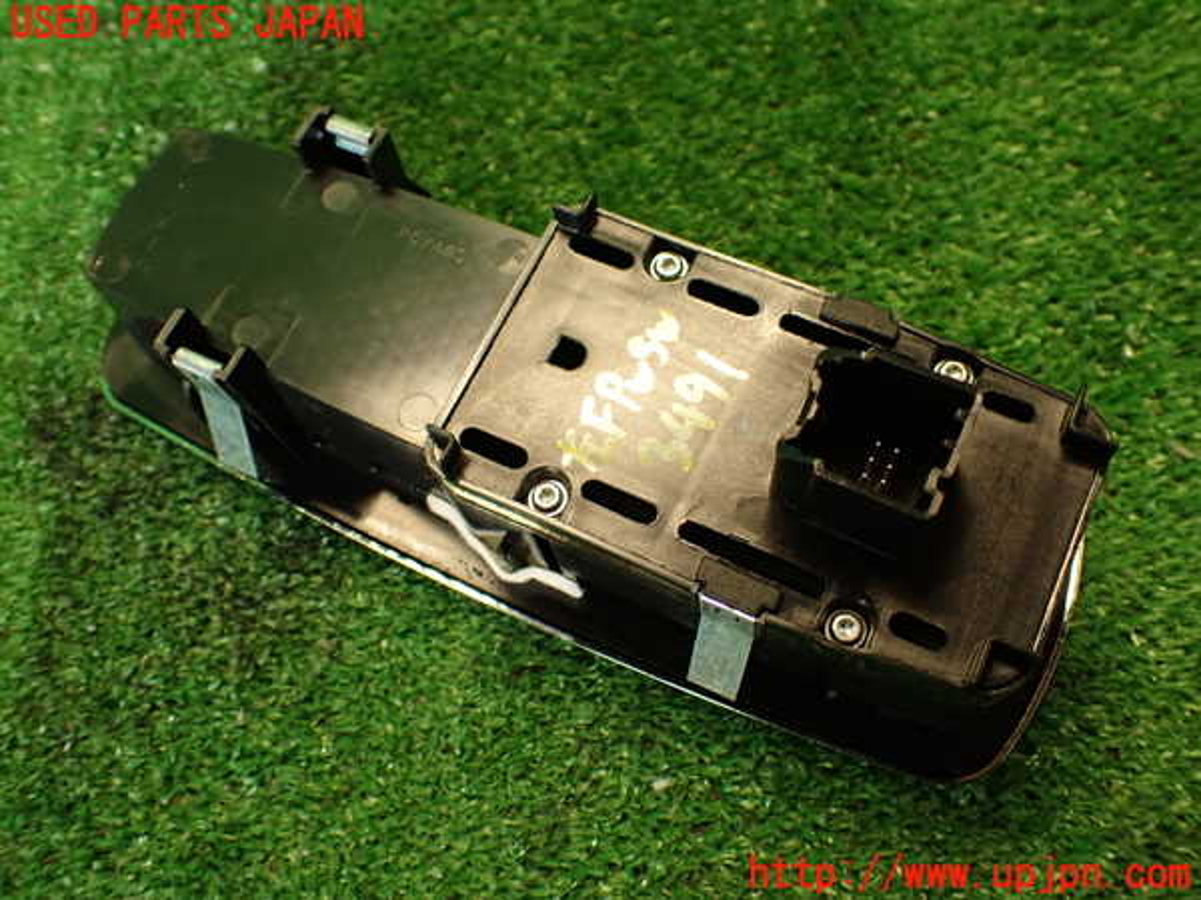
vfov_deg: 44.2
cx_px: 600
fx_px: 1110
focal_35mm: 32
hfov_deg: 56.8
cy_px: 450
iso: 200
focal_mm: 5.79
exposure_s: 1/30
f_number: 2.4
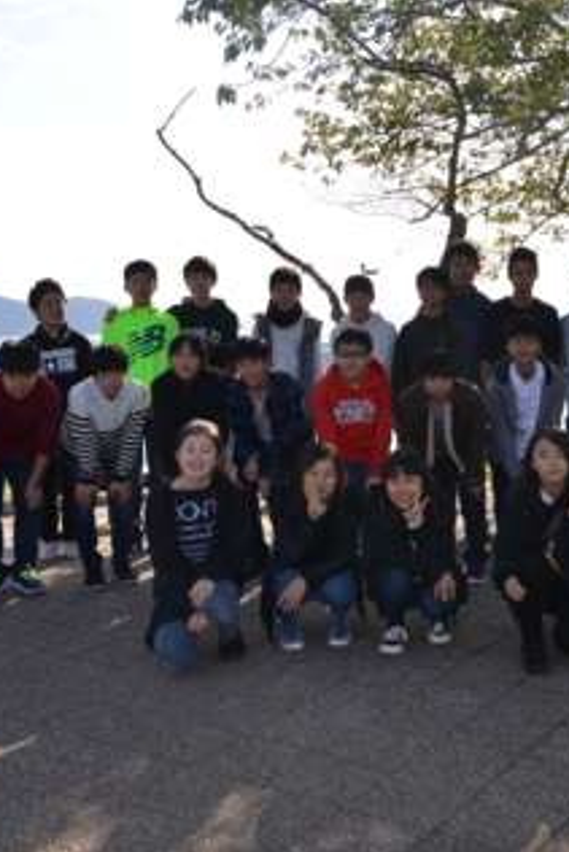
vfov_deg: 41.3
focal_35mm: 48
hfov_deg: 28.0
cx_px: 391
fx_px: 1131
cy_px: 426
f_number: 7.1
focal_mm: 21
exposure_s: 1/250
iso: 100
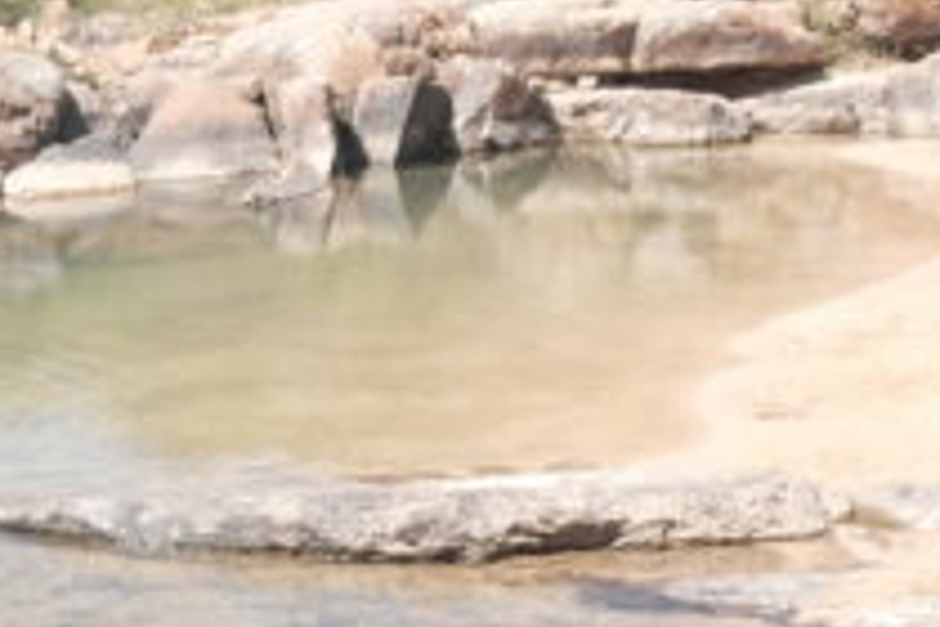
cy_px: 611
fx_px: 2689
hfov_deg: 19.0
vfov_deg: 13.1
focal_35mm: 103
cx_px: -107
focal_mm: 18
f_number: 4
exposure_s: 1/4000
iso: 1000
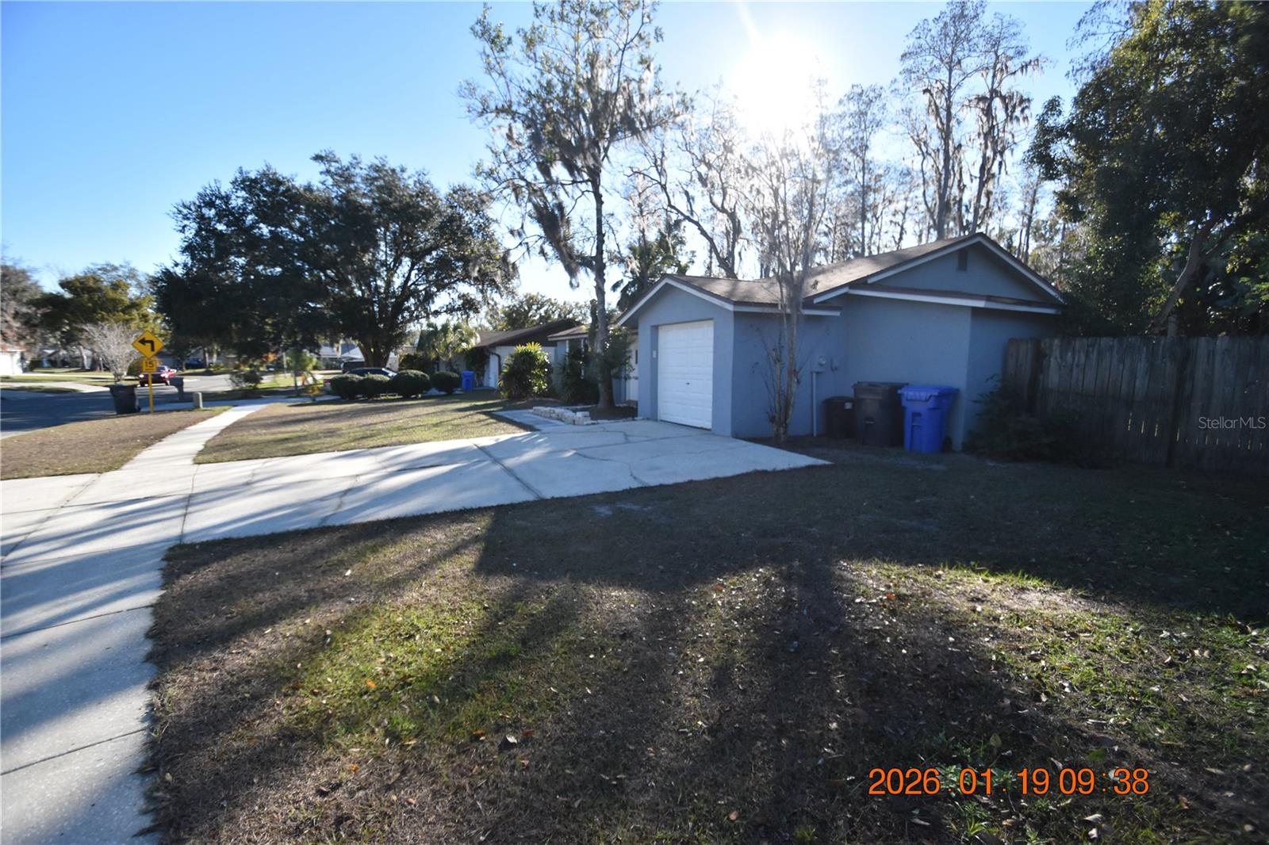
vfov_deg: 77.3
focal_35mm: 15
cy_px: 422
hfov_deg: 100.4
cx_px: 634
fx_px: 529
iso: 800
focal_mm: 10
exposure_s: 1/4000
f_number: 3.5
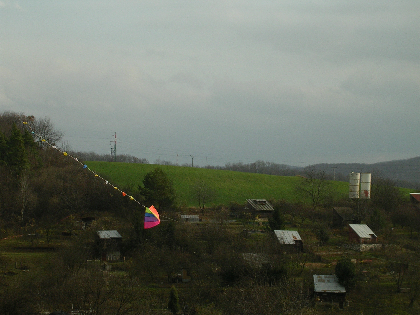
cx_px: 210
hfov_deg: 17.1
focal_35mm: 115
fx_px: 1395
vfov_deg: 12.9
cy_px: 158
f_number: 4.9
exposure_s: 1/538
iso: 71
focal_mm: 17.4
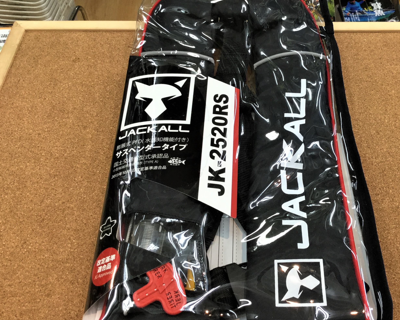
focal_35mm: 40
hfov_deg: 45.3
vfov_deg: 37.3
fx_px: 474
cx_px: 257
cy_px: 152
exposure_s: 1/30
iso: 25
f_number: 2.4
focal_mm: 3.3
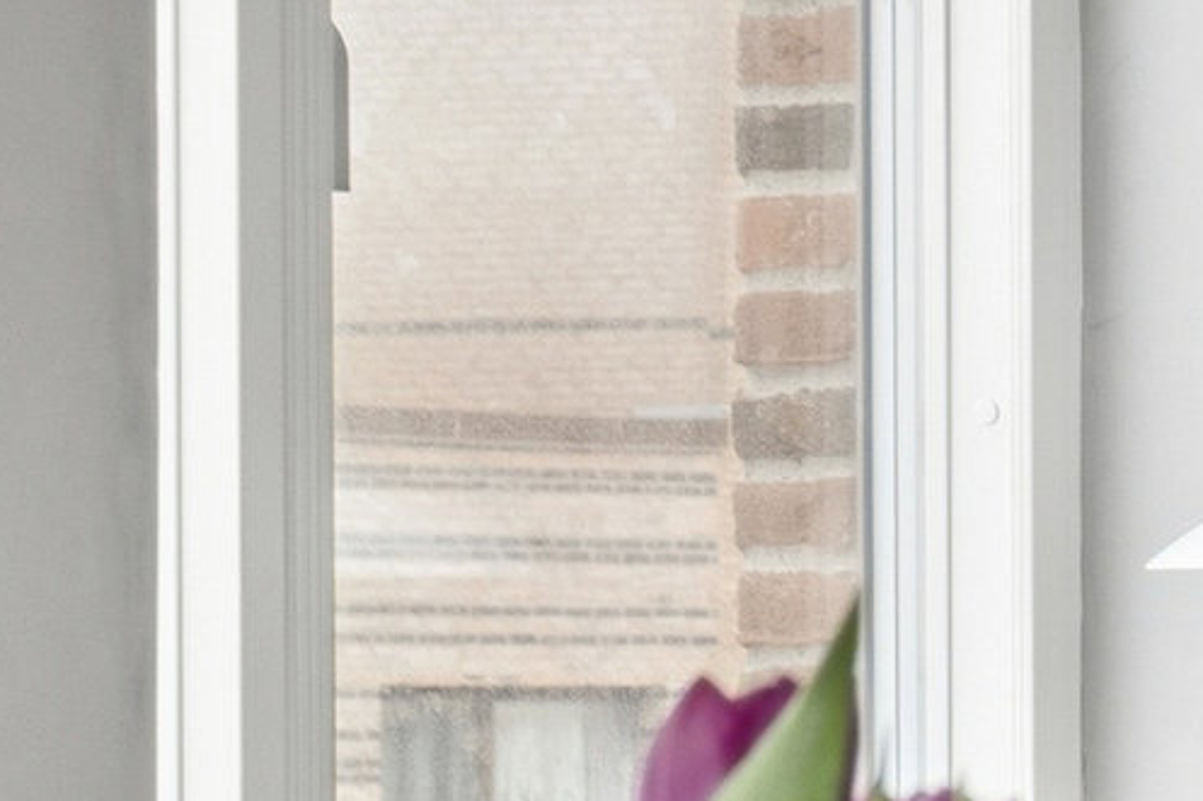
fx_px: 11191
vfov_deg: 4.1
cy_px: 554
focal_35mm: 335
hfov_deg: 5.9
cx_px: 2883
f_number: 8
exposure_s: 1/6
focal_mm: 37
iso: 500
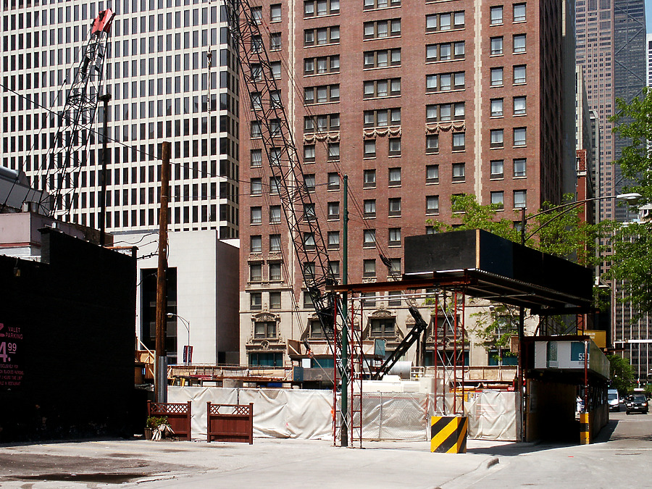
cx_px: 326
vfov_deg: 32.9
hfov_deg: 42.9
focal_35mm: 44
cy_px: 244
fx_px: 829
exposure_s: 1/180
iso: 64
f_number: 8
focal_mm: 9.14
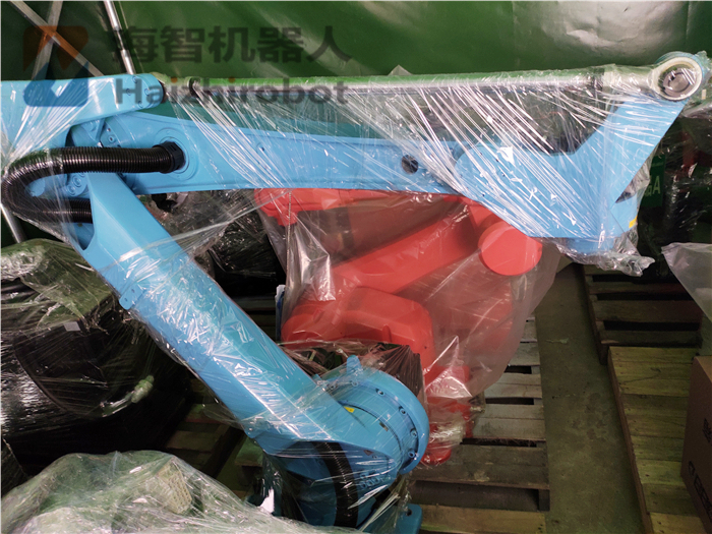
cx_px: 356
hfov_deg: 69.4
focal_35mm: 25
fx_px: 514
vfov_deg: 54.9
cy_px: 267
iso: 1313
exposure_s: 1/33
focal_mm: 4.74
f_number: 1.79
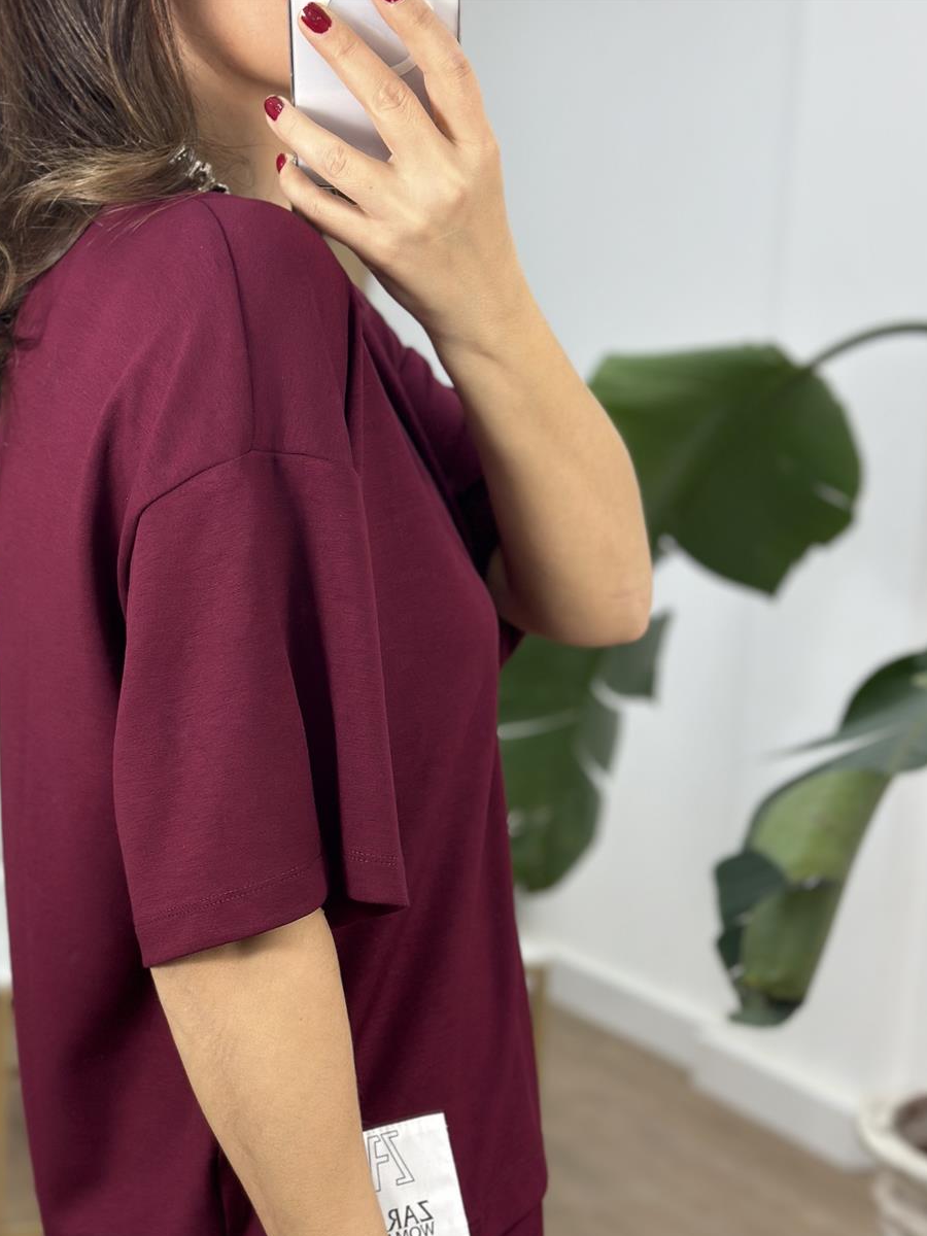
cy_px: 821
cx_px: 323
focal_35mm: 64
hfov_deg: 22.9
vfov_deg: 30.1
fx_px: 2285
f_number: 1.78
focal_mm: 6.86
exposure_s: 1/100
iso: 64
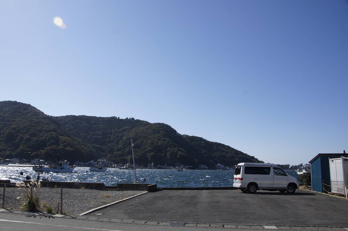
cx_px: 174
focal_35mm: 27
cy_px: 116
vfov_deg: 47.8
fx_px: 261
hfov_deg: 67.4
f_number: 10
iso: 100
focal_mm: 18
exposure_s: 1/250
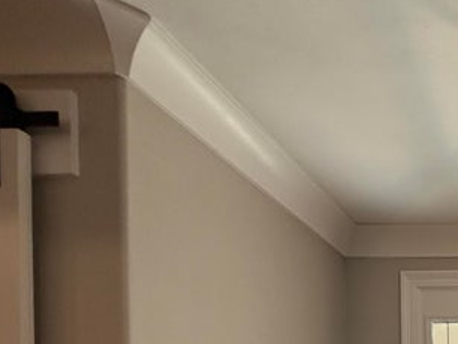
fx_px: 516
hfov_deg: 34.5
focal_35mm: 39
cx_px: 589
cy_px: 468
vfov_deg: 28.7
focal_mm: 2.22
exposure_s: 1/120
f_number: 2.2
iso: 200
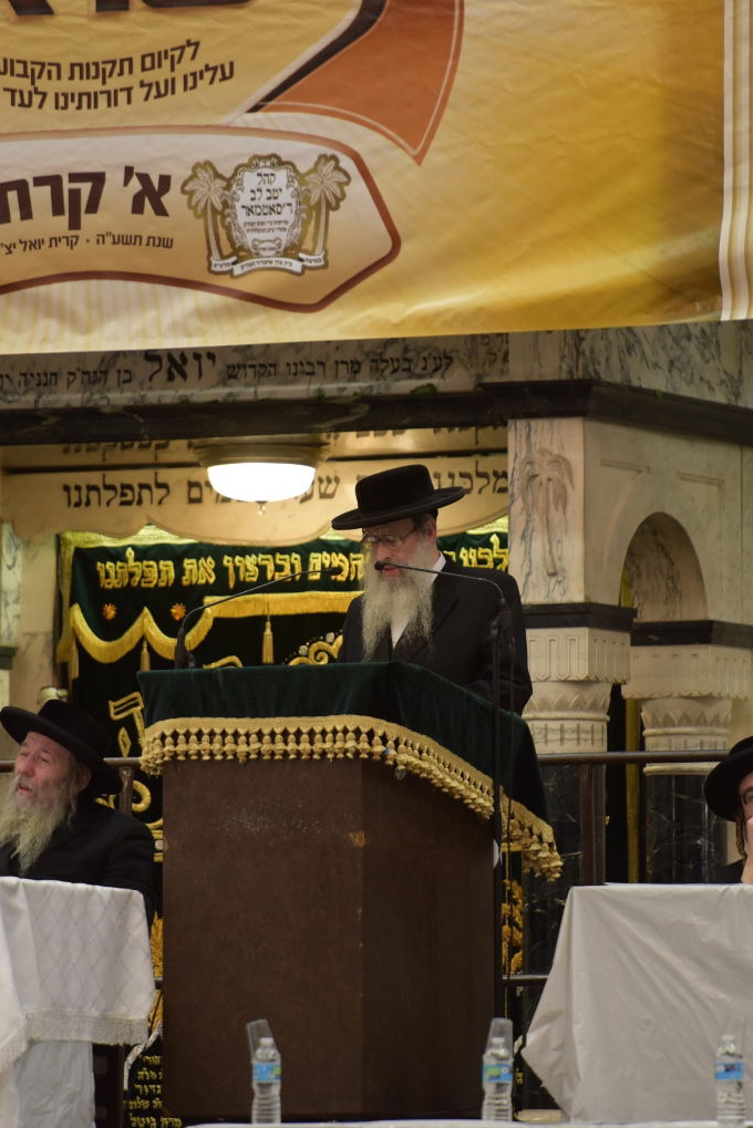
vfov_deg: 10.2
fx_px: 6302
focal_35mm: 201
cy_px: 566
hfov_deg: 6.8
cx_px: 377
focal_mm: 200
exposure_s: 1/125
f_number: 2.8
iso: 800
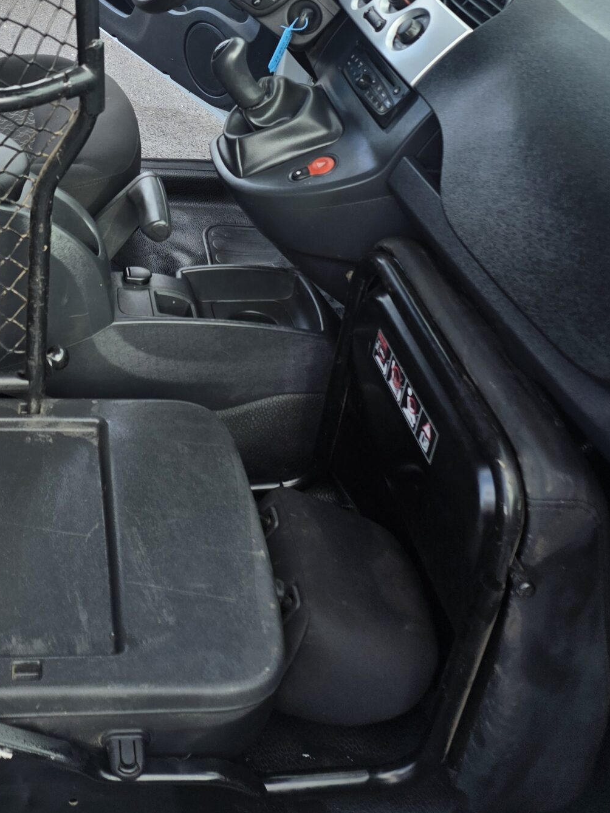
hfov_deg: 31.7
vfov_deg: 39.4
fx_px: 1033
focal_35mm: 44
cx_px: 89
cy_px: 62
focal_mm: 6.25
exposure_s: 1/180
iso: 32
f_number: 1.7
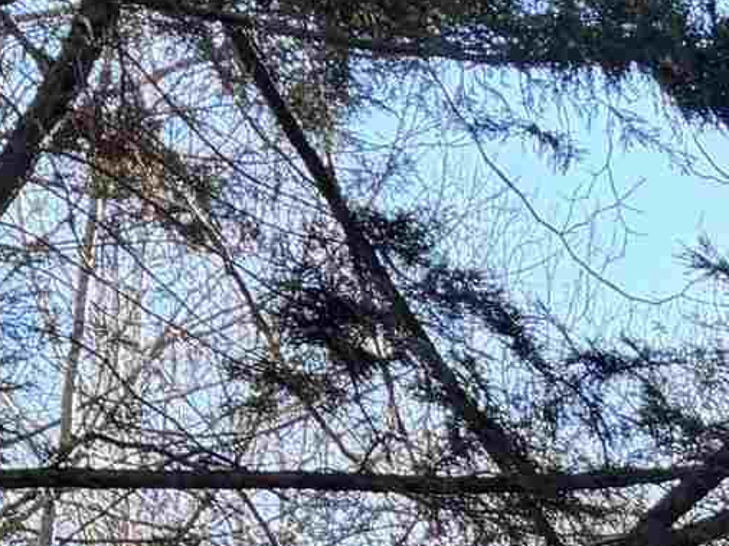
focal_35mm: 158
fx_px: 3326
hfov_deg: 11.2
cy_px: 1513
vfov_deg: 8.3
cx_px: 1524
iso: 50
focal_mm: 5.96
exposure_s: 1/331
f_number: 1.6
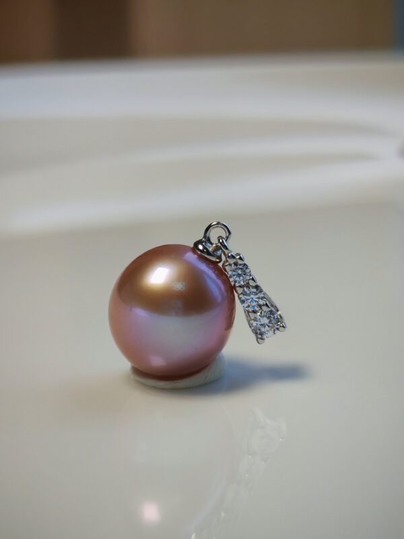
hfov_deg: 21.6
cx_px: 202
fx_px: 1058
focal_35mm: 68
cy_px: 270
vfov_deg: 28.6
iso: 50
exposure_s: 1/100
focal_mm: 5.52
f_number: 1.95
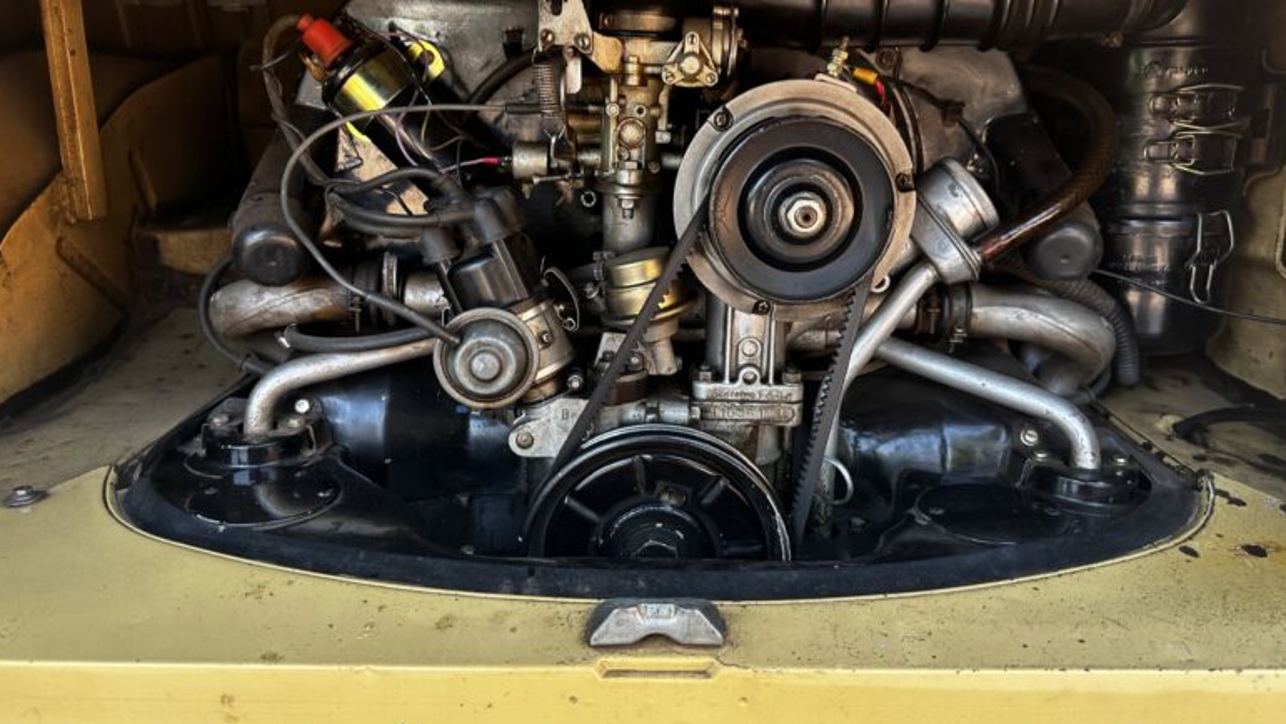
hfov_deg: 69.8
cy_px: 338
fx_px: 921
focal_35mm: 27
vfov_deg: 42.9
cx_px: 657
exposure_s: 1/167
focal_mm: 6.86
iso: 125
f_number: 1.78
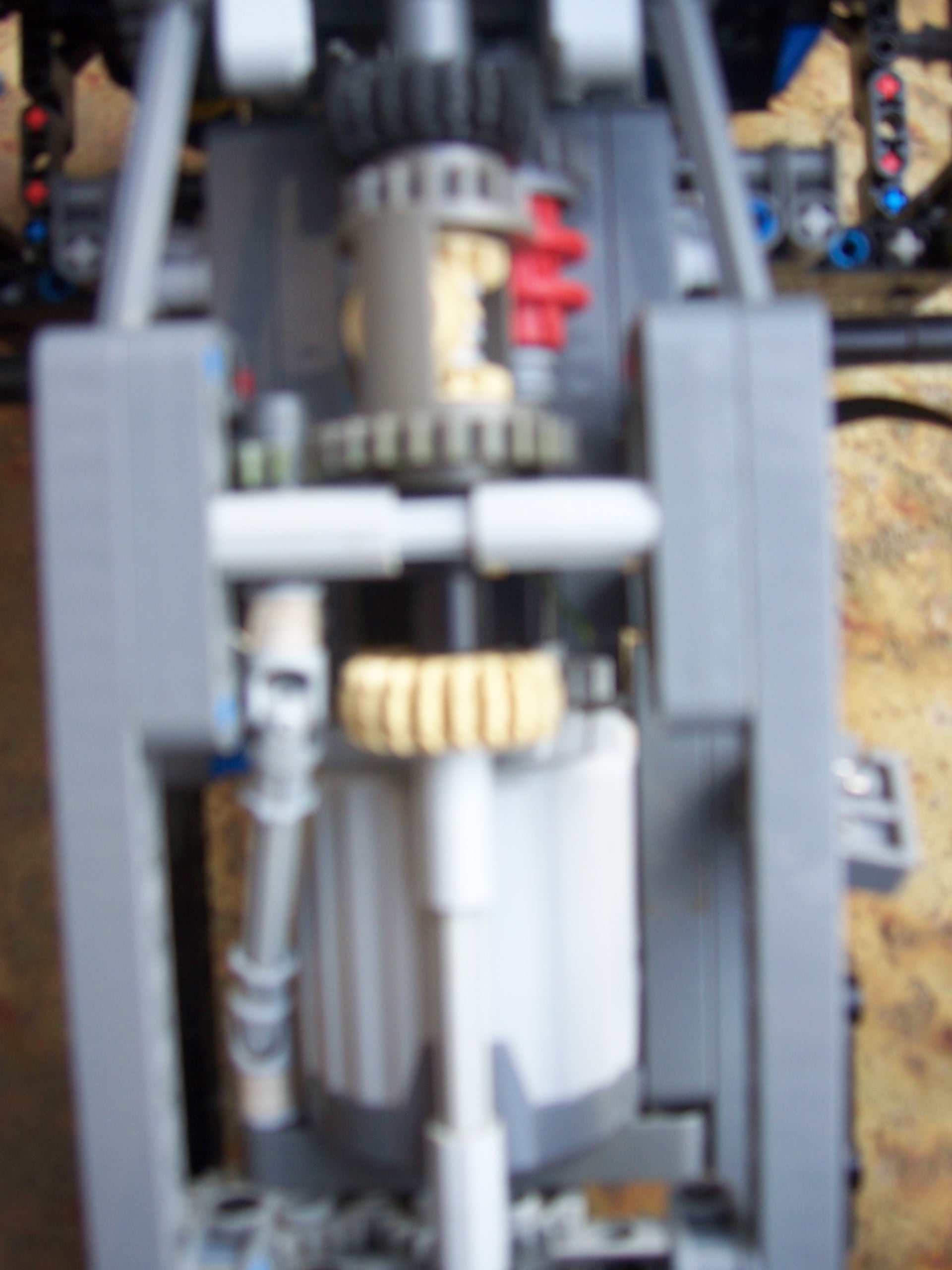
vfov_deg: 51.4
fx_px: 1320
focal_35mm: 36
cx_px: 476
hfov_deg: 39.7
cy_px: 635
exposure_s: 1/180
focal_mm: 6
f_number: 3
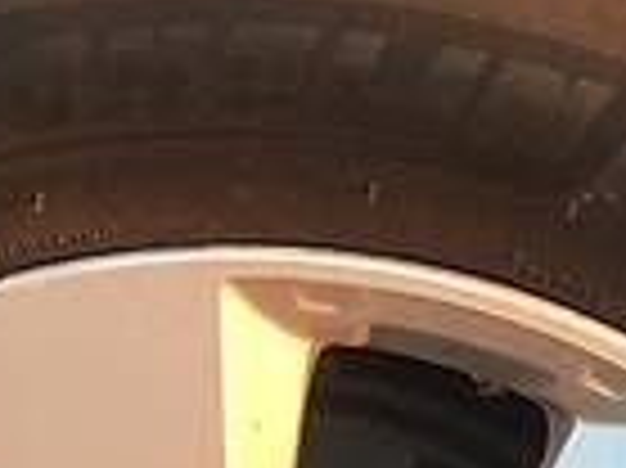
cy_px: 428
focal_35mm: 167
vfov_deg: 8.8
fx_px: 3017
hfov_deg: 11.8
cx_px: 441
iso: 32
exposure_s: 1/50
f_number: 2.2
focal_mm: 4.2
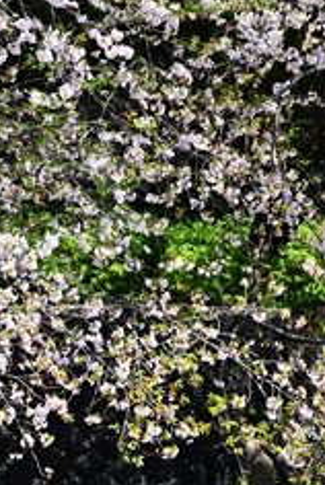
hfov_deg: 9.1
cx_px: 430
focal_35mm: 149
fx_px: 2012
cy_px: 407
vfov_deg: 13.7
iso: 400
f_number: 9
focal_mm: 44
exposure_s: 1/320
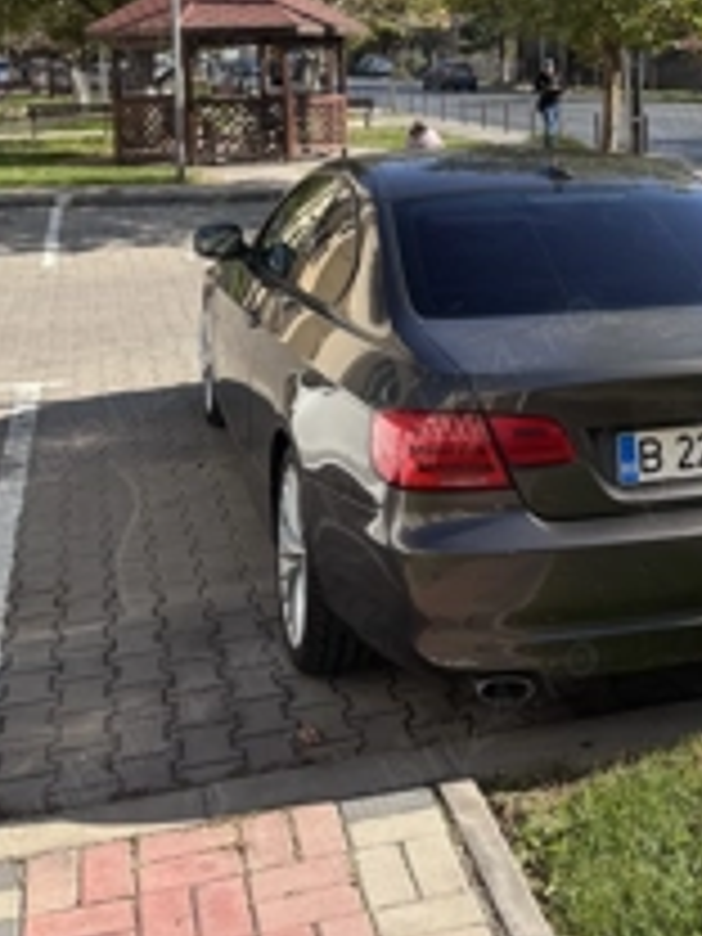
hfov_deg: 28.2
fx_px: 1352
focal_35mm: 50
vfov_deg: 36.3
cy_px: 130
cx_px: 612
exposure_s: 1/1949
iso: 50
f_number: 1.6
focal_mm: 5.96
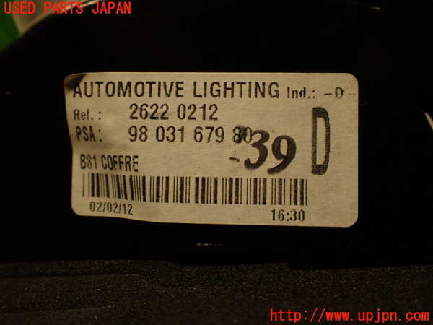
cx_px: 216
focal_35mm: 32
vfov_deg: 44.2
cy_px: 162
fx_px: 400
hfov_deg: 56.8
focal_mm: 5.79
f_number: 2.4
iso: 200
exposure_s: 1/50
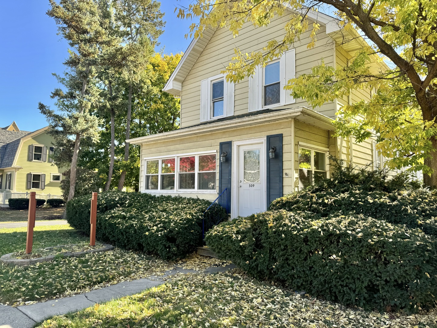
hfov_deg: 71.6
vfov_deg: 56.8
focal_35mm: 24
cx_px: 218
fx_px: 303
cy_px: 164
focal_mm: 6.76
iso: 80
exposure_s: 1/664
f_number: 1.78
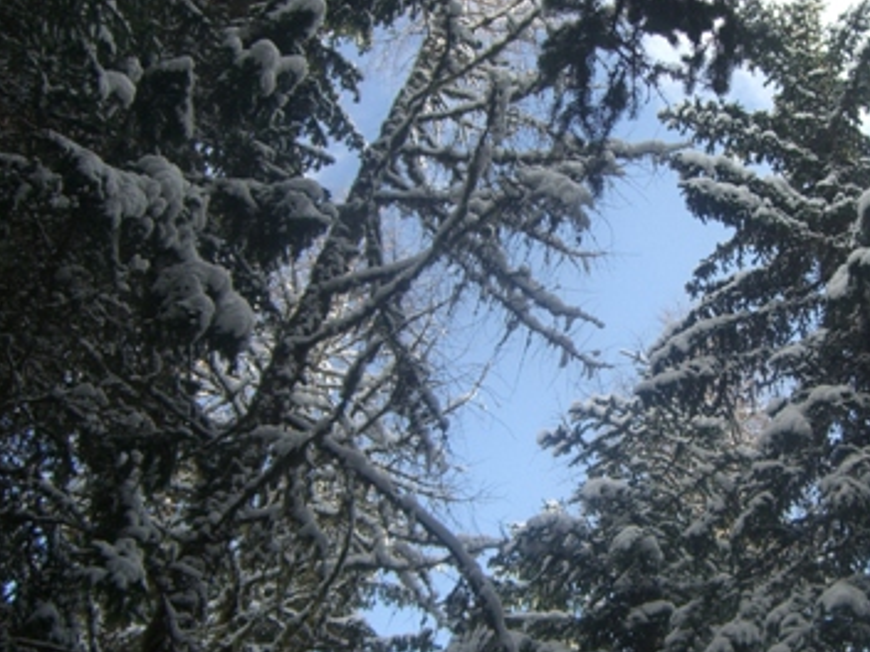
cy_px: 400
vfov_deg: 21.3
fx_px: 1734
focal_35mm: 69
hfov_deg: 27.8
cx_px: 640
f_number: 2.8
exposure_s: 1/640
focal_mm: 7.9
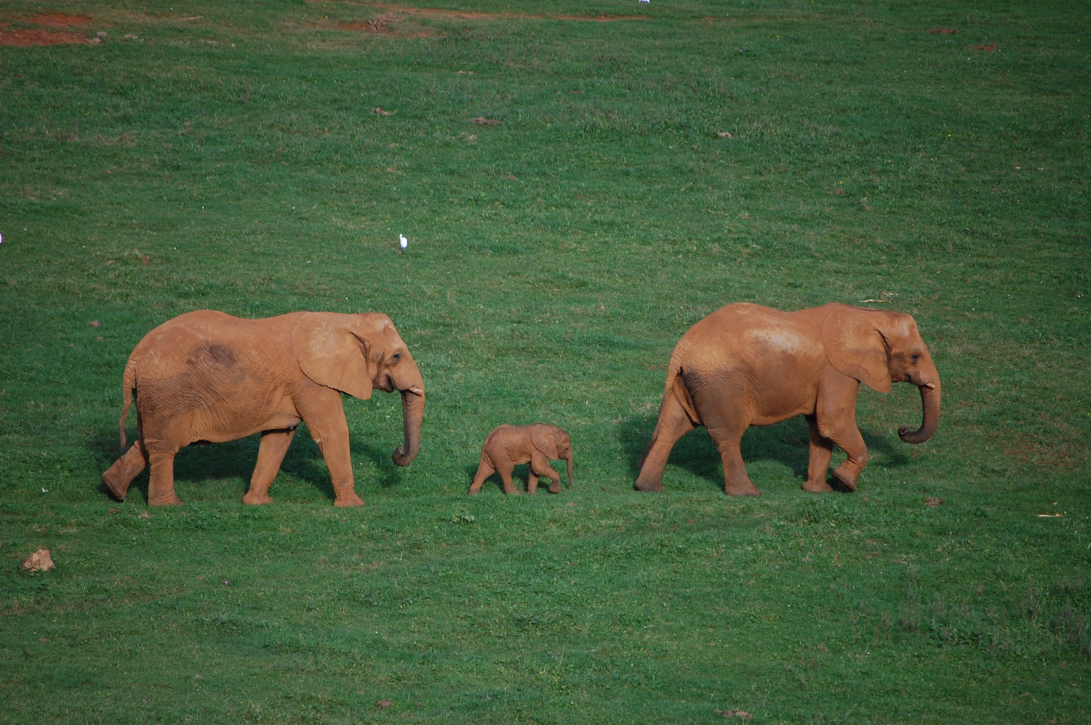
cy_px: 362
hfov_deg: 6.9
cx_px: 546
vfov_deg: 4.6
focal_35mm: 300
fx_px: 9084
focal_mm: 200
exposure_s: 1/640
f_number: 5.6
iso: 400
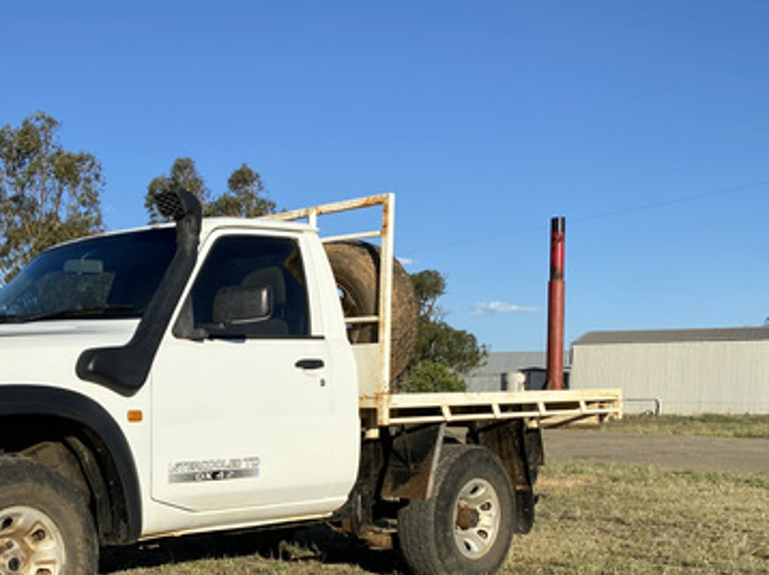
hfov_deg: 37.7
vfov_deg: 29.3
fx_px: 1066
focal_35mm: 48
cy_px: 488
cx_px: 118
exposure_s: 1/3300
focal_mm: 4.25
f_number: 1.8
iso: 32
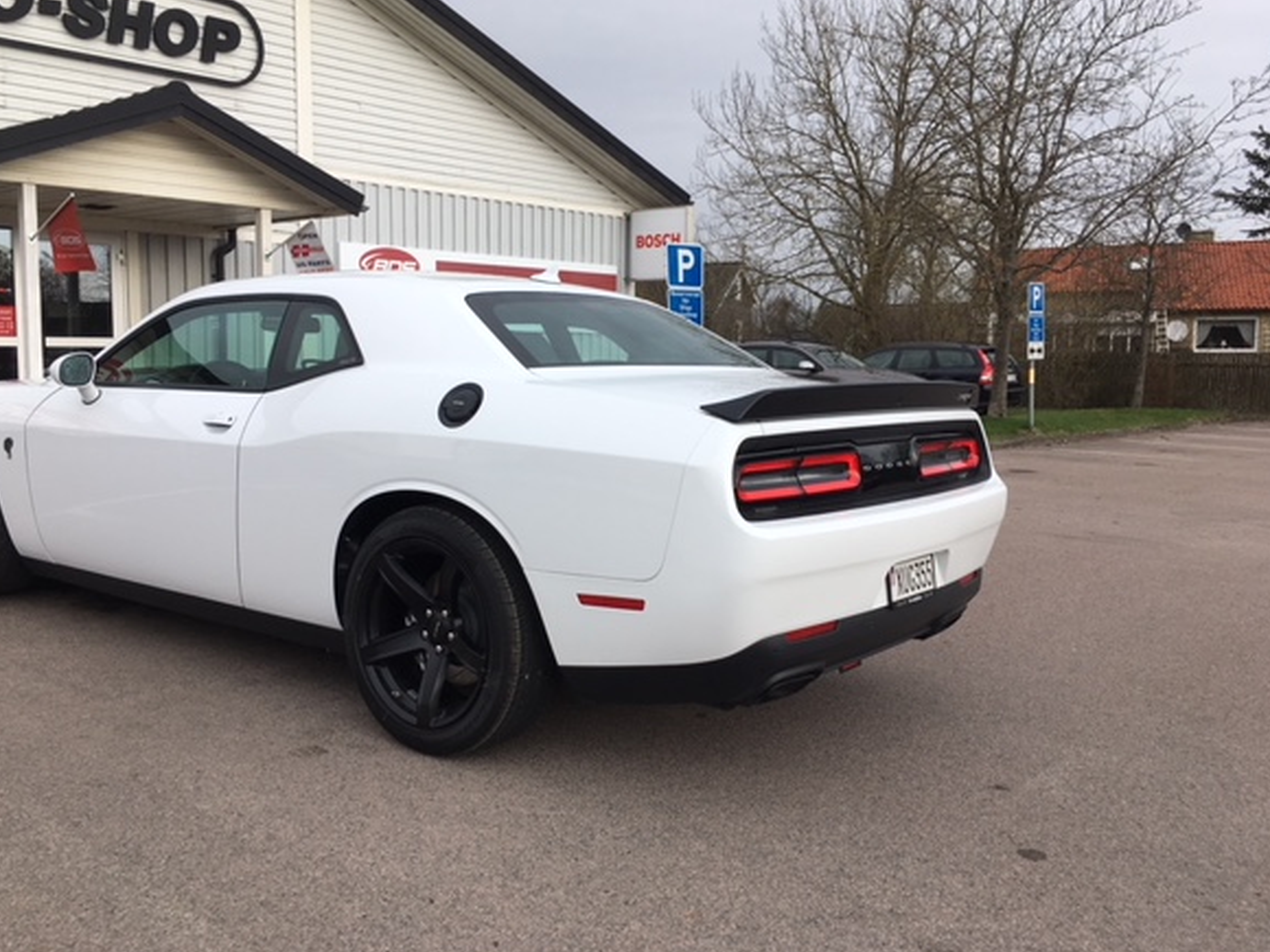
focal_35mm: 32
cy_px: 455
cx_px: 580
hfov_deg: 56.7
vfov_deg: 44.1
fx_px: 1174
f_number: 2.2
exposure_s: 1/732
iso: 25
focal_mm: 4.15
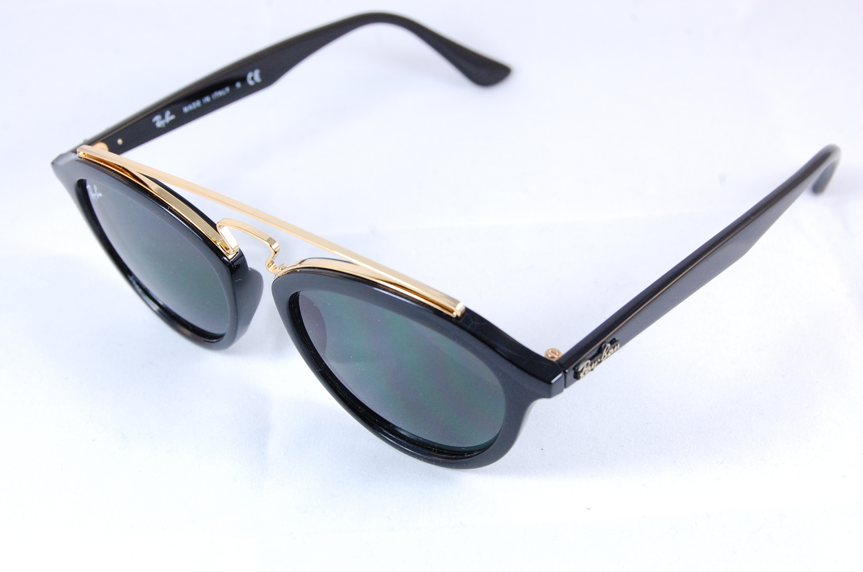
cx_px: 432
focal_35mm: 69
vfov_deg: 19.7
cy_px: 286
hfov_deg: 29.3
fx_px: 1651
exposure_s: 1/160
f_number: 10
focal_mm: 46
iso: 800
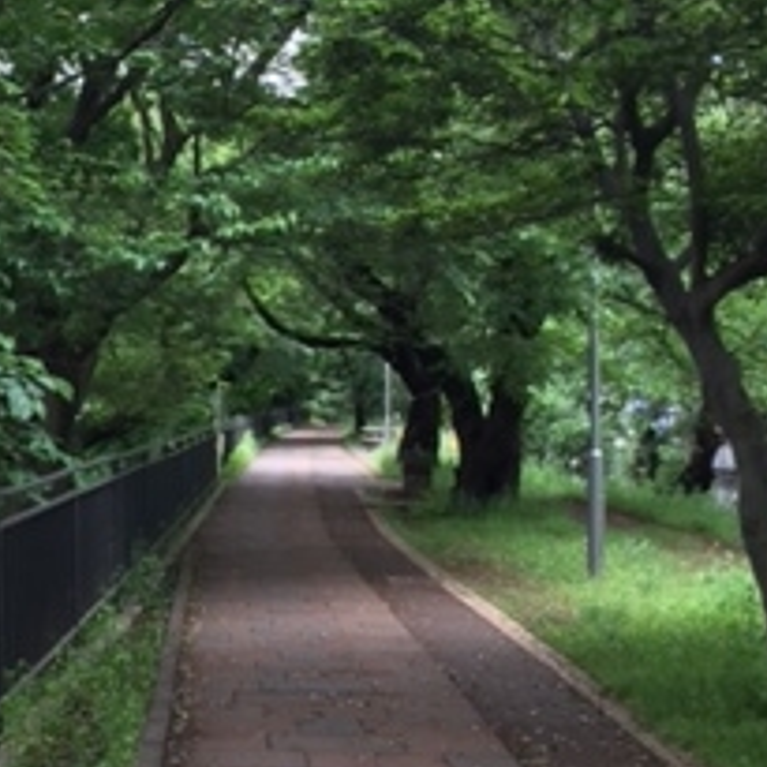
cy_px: 303
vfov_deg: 21.6
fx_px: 2005
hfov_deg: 21.3
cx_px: 112
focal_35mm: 80
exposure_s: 1/60
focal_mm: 4.15
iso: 40
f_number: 2.2
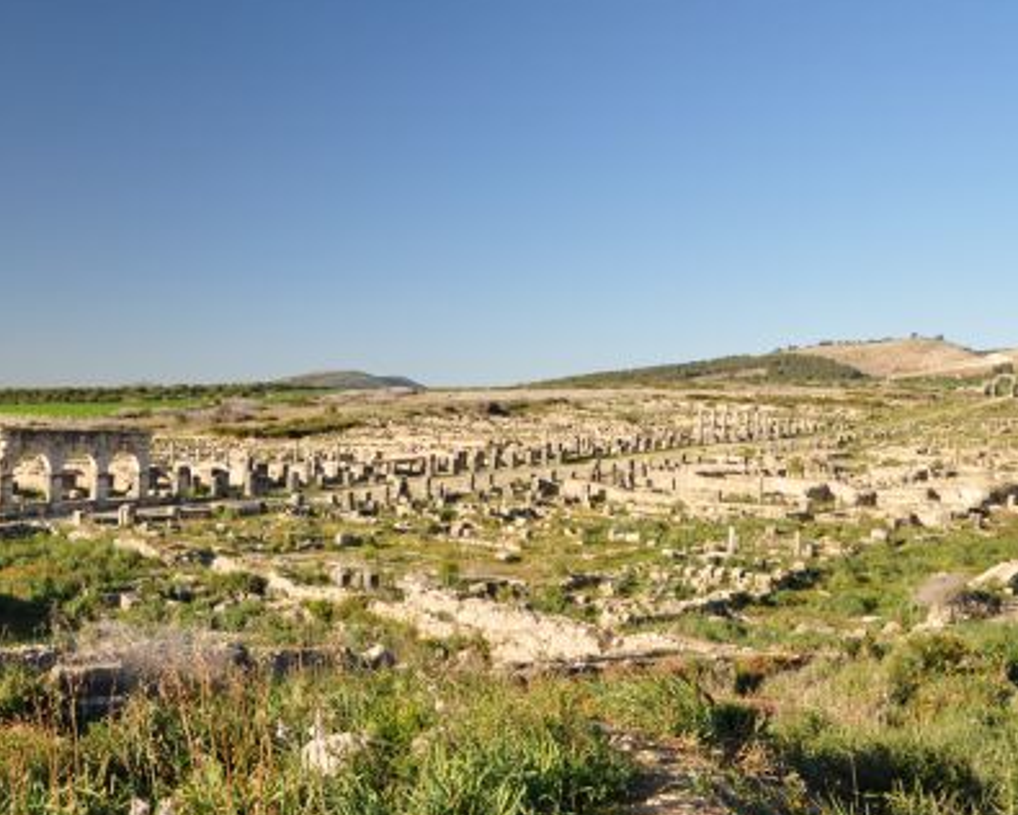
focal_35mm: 39
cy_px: 365
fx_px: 1168
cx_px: 366
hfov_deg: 46.6
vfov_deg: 38.4
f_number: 8
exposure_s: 1/80
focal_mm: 17
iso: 250
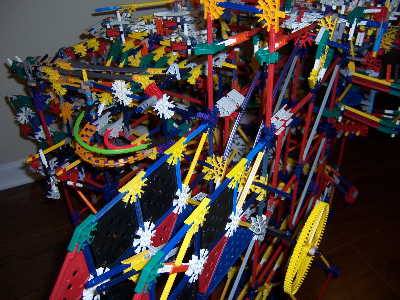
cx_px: 200
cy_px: 150
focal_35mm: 33
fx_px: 381
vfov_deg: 42.9
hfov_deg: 55.4
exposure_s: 1/60
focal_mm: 5.5
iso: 80
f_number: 2.8
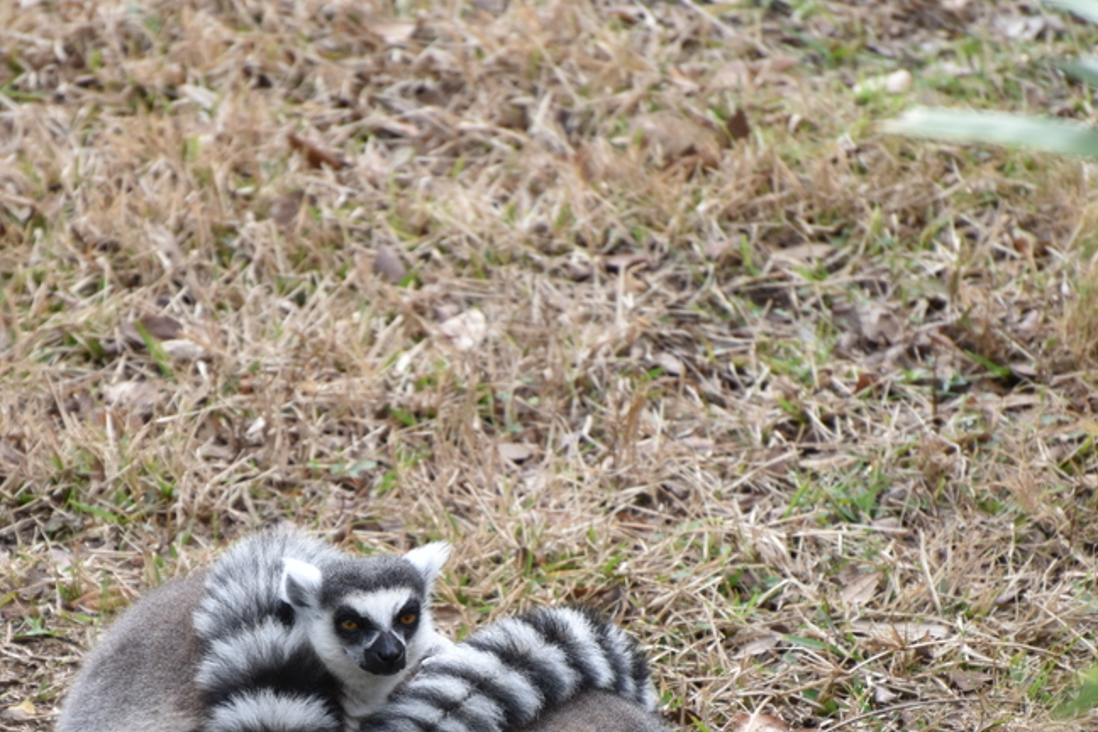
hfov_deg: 3.5
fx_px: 18085
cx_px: 349
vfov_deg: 2.3
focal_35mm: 593
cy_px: 649
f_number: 5.6
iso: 640
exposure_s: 1/640
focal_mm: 300
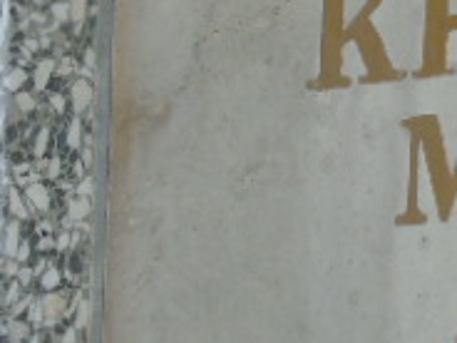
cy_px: 191
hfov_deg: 4.0
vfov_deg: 3.0
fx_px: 6535
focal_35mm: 495
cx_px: 556
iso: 200
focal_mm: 25
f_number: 4.7
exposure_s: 1/125
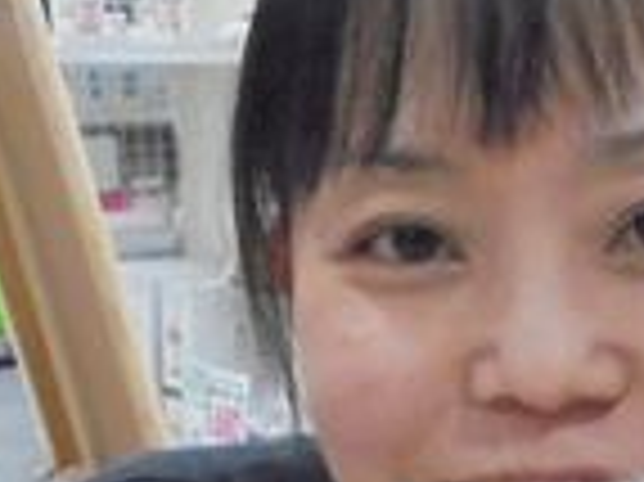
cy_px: 820
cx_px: 685
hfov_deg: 17.5
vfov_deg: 12.6
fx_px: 2026
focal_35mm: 109
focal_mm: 4.6
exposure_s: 1/60
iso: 1000
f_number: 3.5
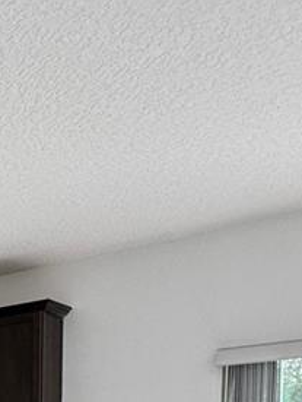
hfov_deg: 19.4
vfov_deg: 26.1
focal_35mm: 61
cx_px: -210
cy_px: 547
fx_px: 708
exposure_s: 1/99
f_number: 2.2
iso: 125
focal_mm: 2.22
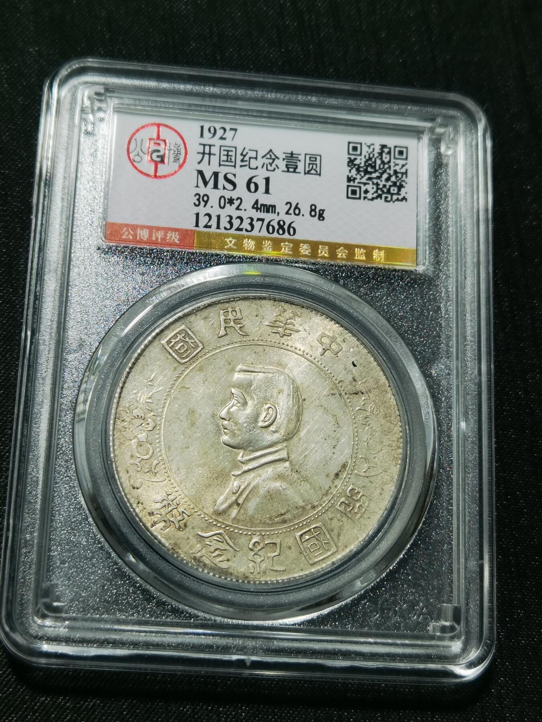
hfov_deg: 25.2
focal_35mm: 58
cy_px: 361
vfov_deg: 33.2
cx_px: 271
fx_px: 1211
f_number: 1.9
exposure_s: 1/100
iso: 80
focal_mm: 6.67
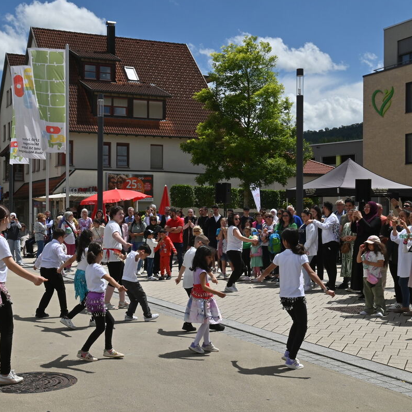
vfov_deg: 31.6
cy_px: 205
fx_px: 727
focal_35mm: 54
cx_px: 156
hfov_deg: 31.5
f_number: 22
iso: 560
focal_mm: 42
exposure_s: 1/250
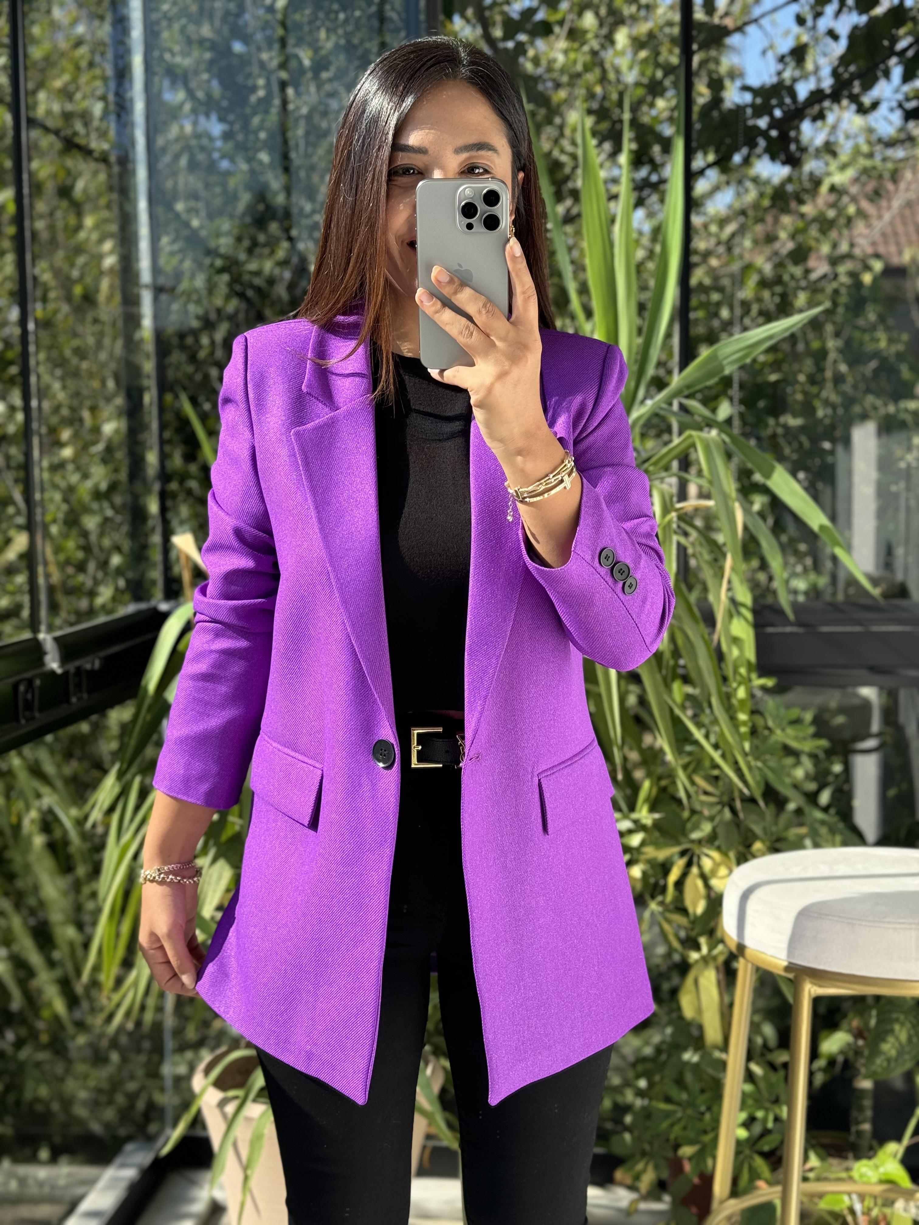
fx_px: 1699
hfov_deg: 30.3
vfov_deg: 39.7
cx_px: 460
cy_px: 612
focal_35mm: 48
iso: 64
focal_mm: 6.76
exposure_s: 1/588
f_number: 1.78
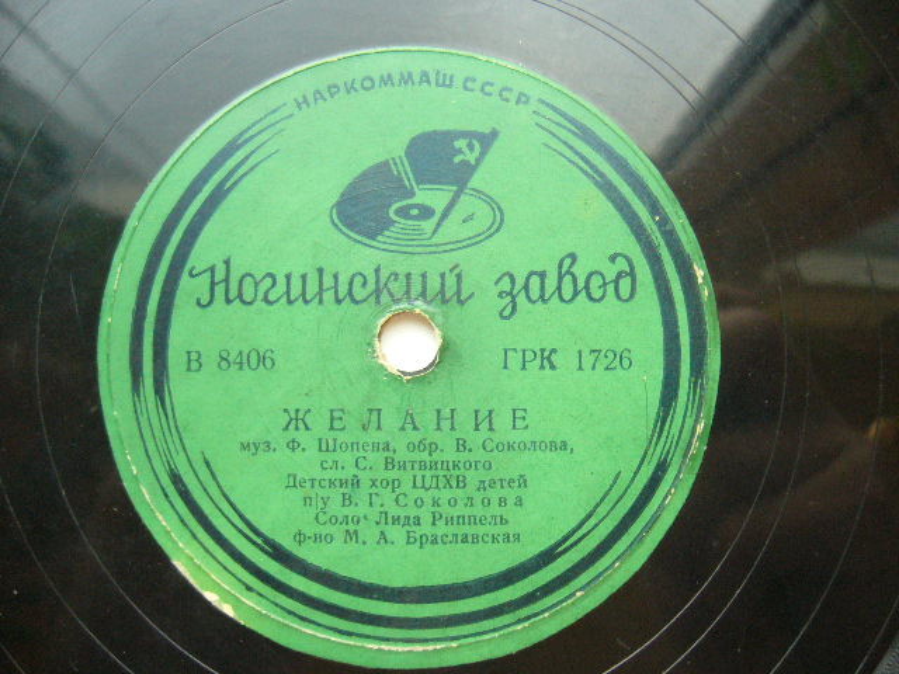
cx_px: 450
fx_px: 909
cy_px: 337
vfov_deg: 40.7
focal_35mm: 35
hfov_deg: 52.6
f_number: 2.8
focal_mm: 5.8
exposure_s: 1/13
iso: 200
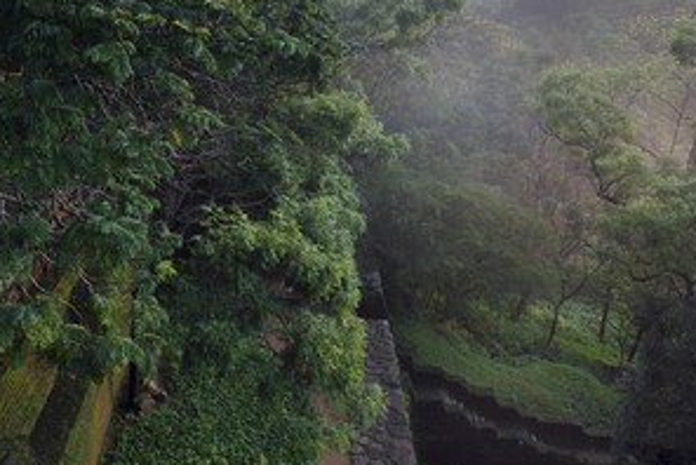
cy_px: 209
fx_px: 658
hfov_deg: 55.6
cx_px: 301
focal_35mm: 34
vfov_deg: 38.9
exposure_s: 1/60
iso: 800
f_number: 6.3
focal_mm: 24
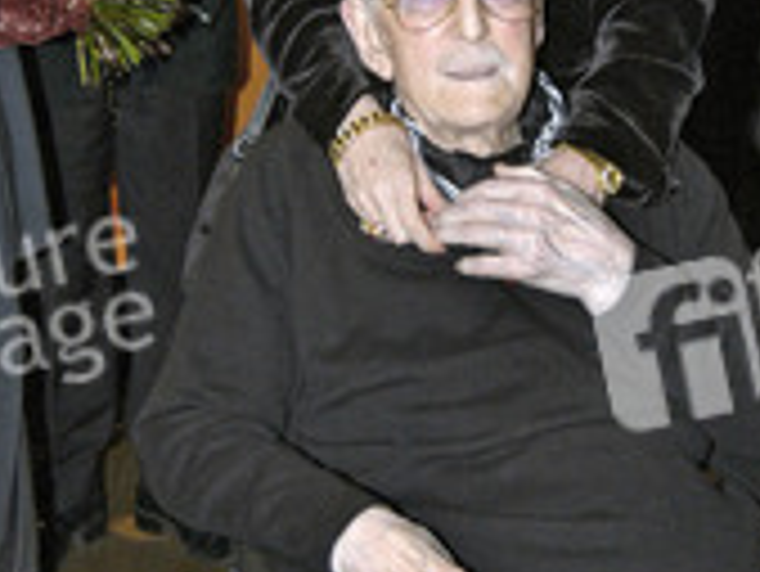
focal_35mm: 119
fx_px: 2617
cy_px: 99
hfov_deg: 16.5
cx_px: 414
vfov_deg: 12.4
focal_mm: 35
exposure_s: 1/60
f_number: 4.5
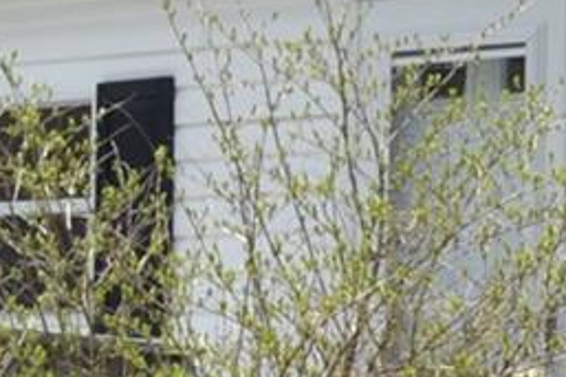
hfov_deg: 7.1
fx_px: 4509
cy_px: 319
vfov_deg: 4.8
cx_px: -62
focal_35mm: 287
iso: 100
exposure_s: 1/160
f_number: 7.1
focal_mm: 24
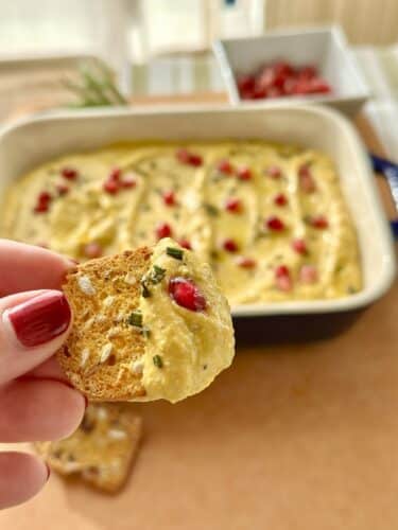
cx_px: 199
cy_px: 265
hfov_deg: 30.3
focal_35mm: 48
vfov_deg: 39.7
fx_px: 736
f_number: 1.78
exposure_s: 1/699
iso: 80
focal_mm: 6.86
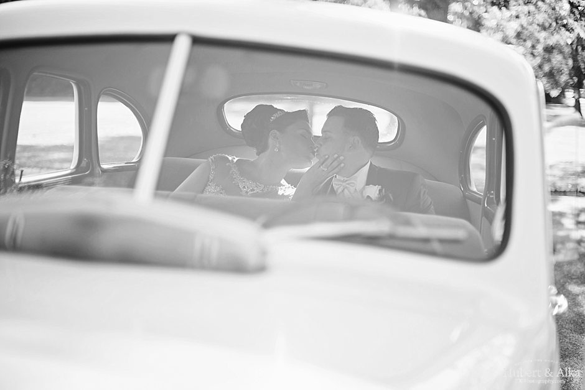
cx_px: 292
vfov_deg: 27.0
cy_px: 195
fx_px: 813
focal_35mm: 50
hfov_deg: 39.6
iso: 250
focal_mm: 50
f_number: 1.4
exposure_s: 1/2500
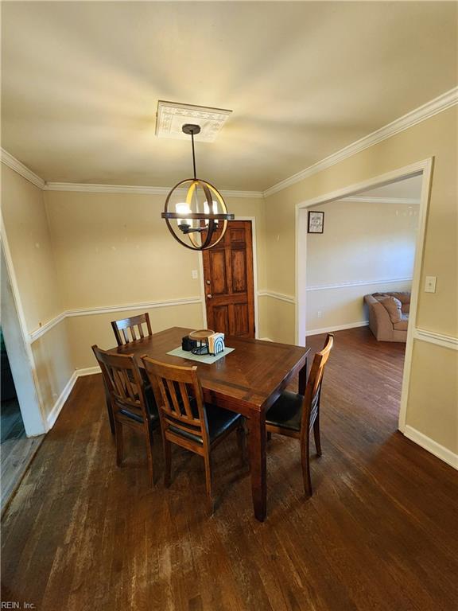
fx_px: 229
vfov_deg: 106.2
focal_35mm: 13
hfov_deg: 89.9
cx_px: 229
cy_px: 306
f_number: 2.2
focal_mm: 2.2
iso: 400
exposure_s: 1/60.2
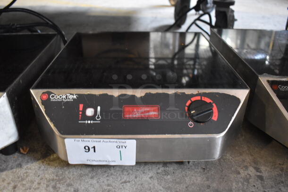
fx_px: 252
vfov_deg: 41.8
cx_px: 144
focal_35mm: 32
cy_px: 96
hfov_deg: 59.4
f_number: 3.8
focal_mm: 21
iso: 3200
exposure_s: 1/30
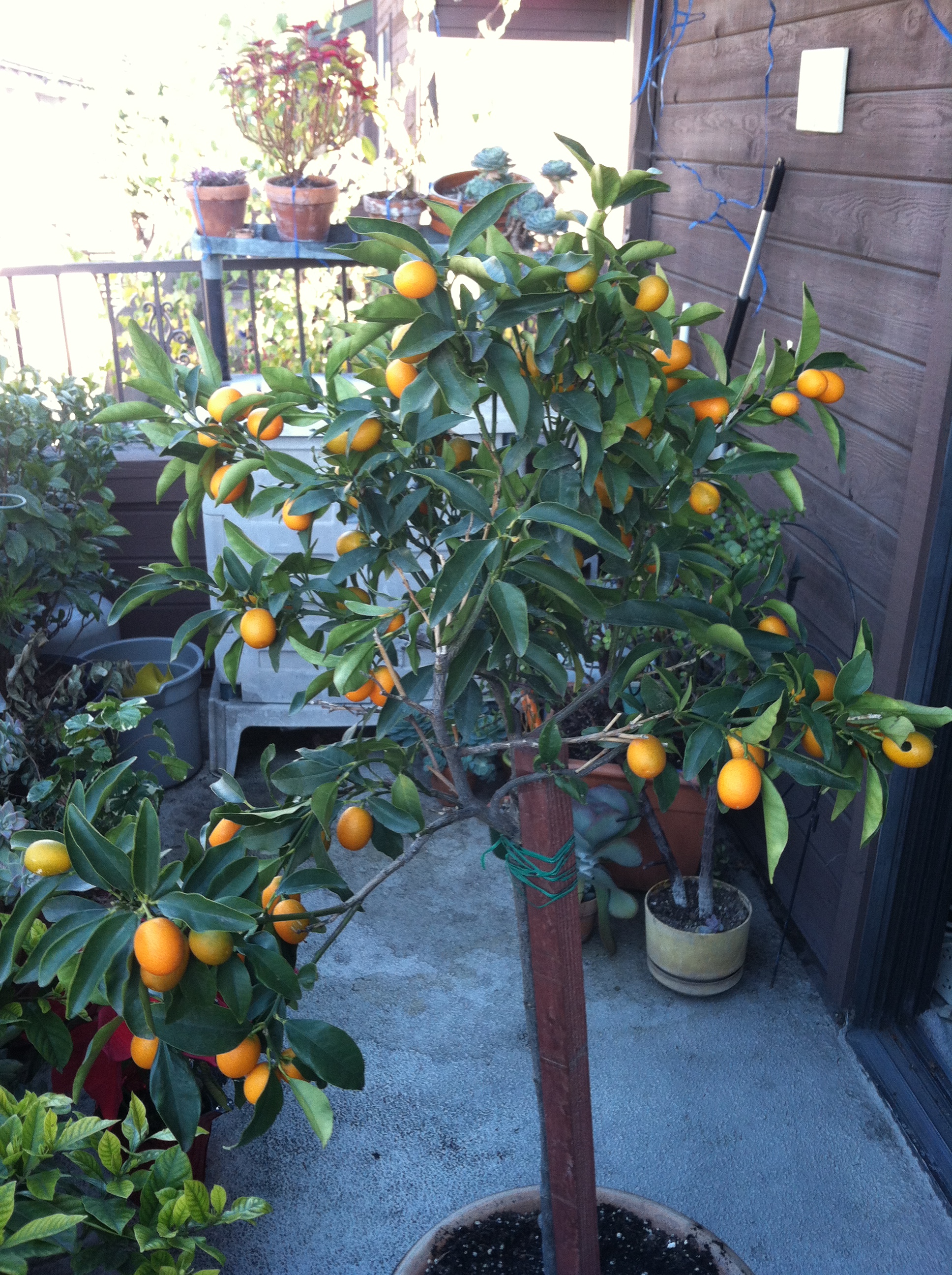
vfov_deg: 52.7
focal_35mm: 35
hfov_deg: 40.6
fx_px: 1287
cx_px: 476
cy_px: 638
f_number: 2.8
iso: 80
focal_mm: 3.85
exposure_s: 1/60
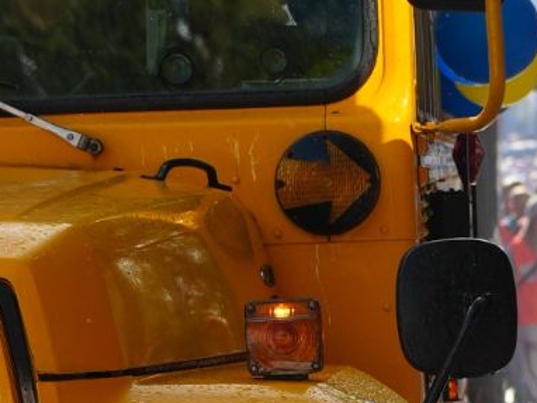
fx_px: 4797
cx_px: -397
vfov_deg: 4.8
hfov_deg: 6.3
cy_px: 211
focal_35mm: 309
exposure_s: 1/2000
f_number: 2.8
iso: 200
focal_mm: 40
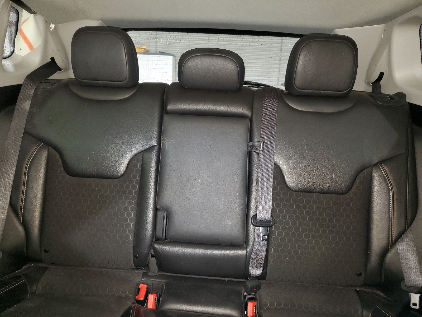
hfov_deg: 67.3
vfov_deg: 53.1
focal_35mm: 26
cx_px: 211
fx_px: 317
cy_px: 158
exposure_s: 1/13
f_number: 1.5
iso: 134
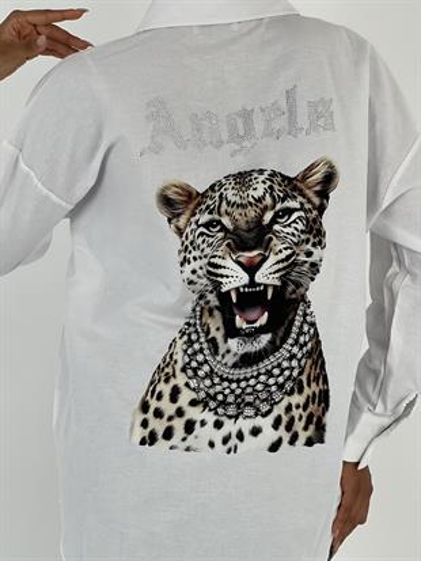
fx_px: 1248
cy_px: 280
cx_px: 210
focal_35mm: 77
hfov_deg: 19.1
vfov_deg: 25.3
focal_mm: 9
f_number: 2.8
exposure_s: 1/100
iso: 32
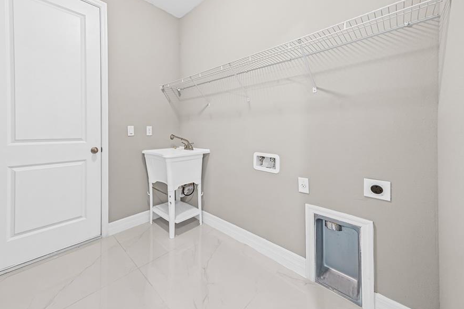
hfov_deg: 103.7
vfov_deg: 80.7
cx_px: 201
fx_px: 180
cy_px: 132
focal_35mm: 14
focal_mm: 12
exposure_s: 1/30
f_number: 9
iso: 8000
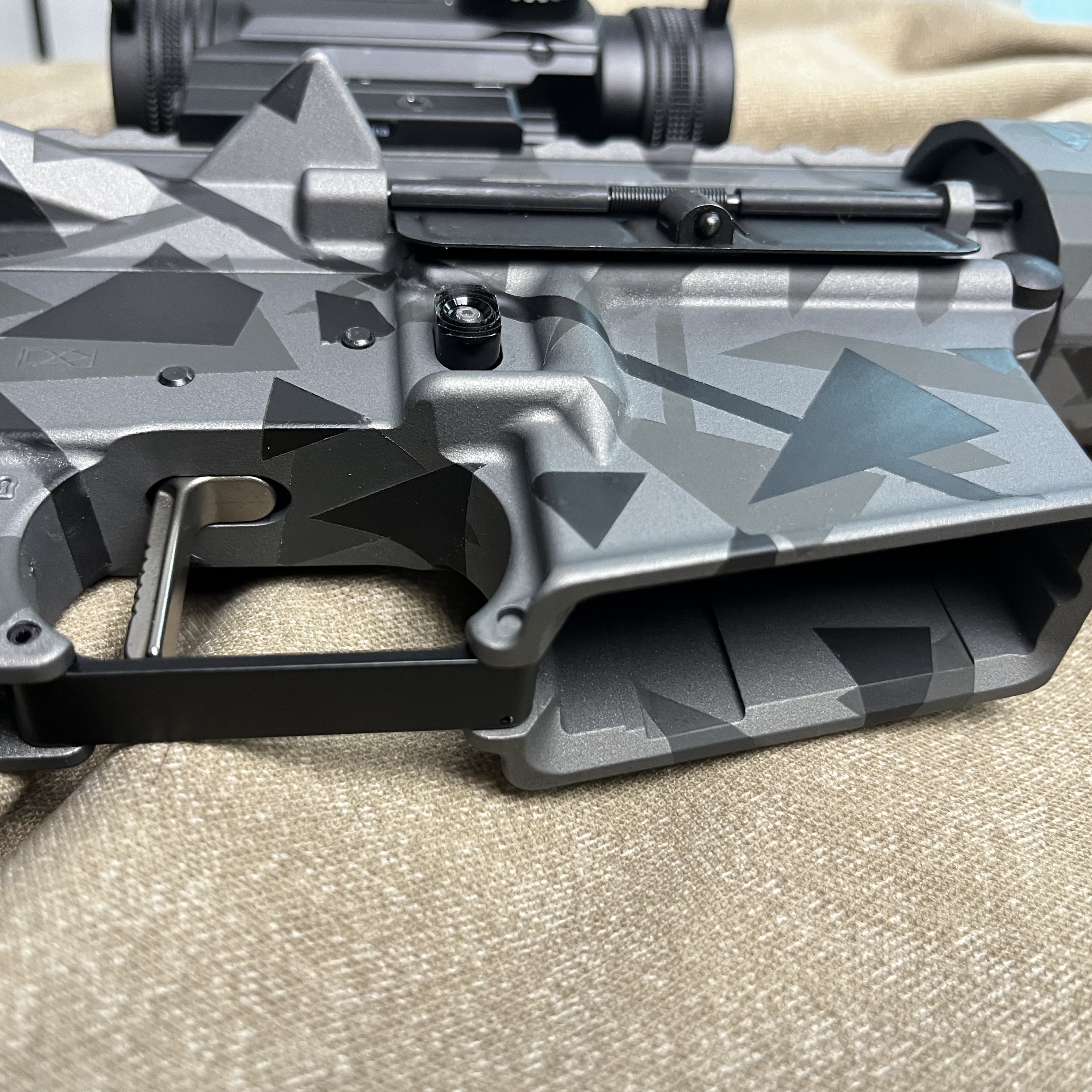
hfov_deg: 52.5
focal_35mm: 31
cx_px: 497
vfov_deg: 52.5
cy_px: 545
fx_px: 1106
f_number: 1.6
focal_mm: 5.1
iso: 250
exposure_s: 1/60
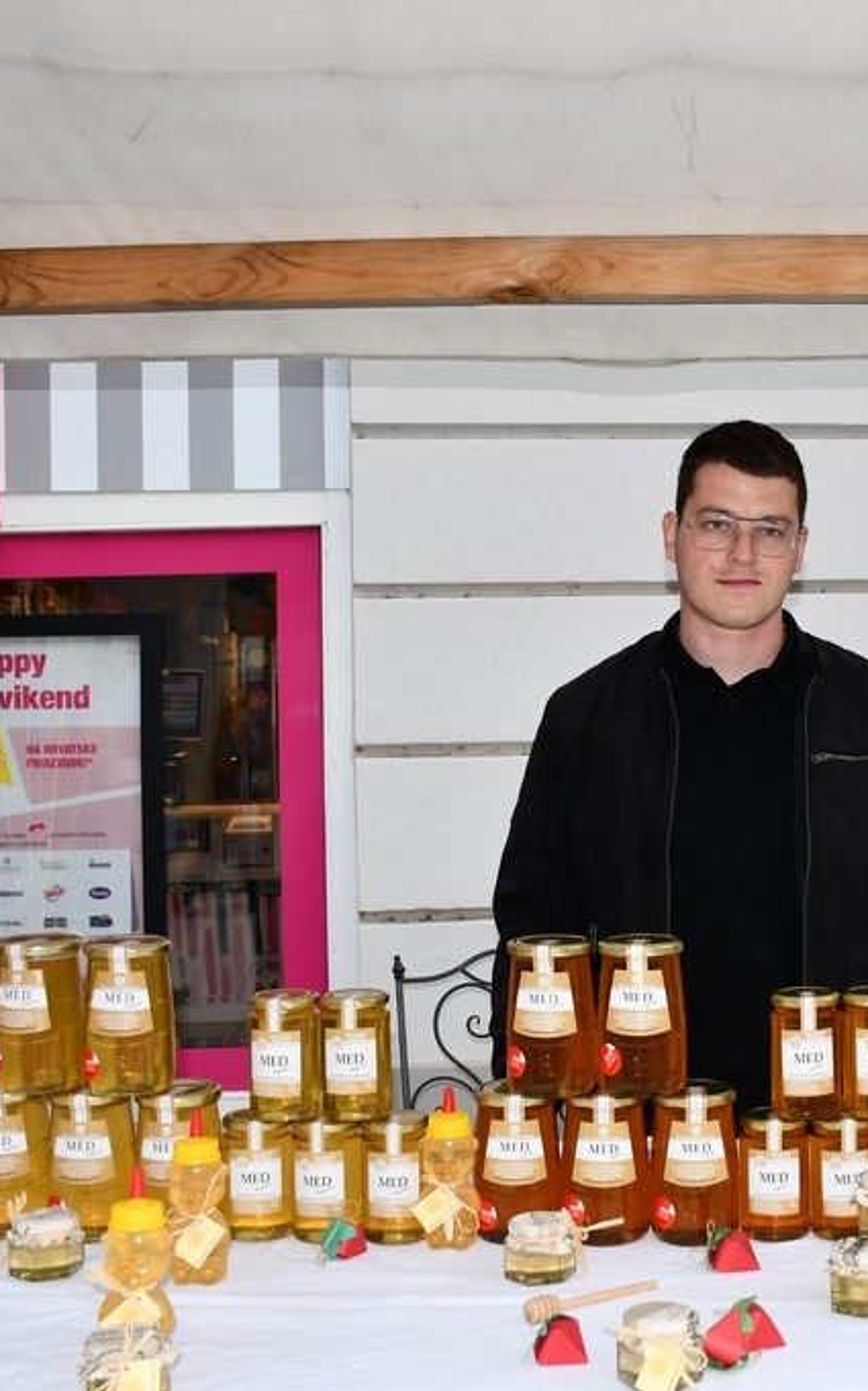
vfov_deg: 43.5
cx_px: 745
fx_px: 1743
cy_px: 696
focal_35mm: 46
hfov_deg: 27.2
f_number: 4.5
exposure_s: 1/250
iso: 100
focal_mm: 20
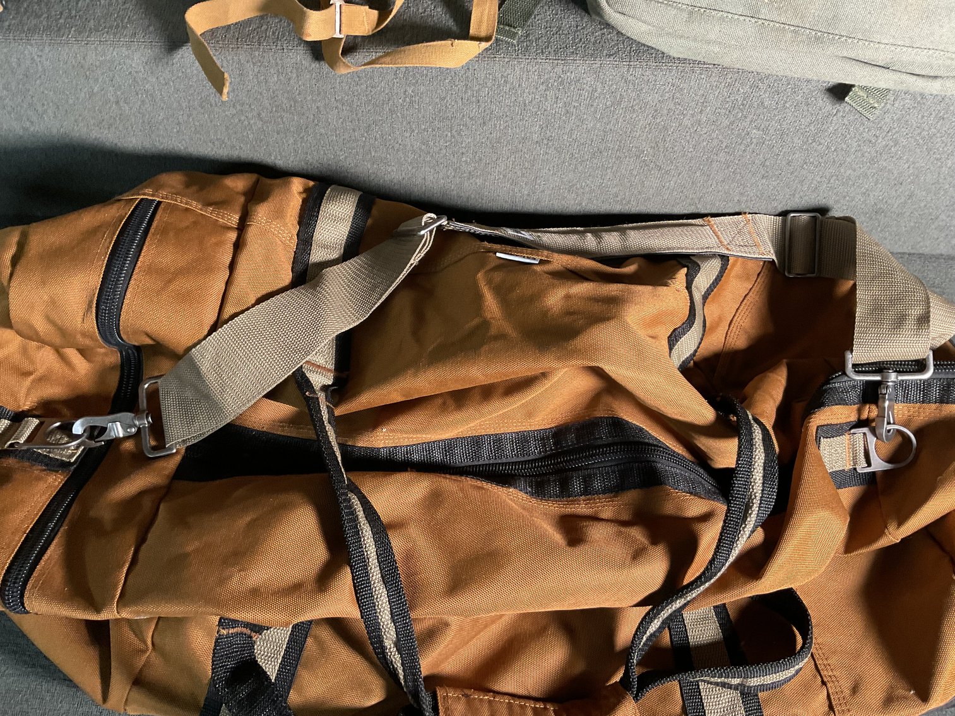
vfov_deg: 48.2
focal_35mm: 29
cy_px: 358
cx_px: 478
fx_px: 800
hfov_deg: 61.7
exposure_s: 1/60
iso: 160
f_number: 1.8
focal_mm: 3
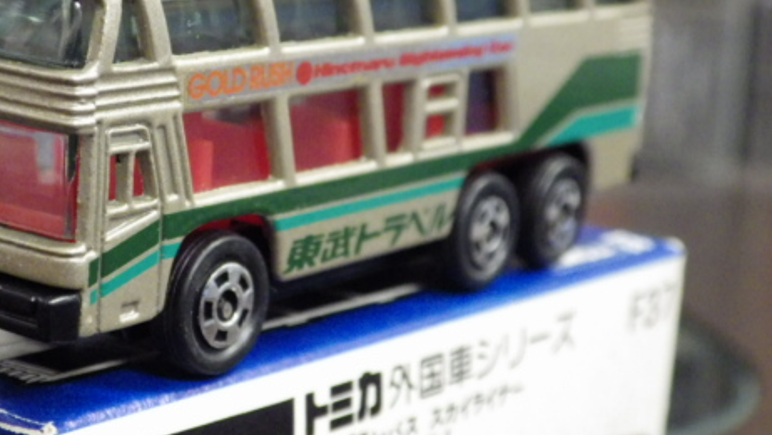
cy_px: 186
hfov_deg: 23.8
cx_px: 244
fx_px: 1822
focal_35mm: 89
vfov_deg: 13.6
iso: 1000
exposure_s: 1/25
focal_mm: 10.7
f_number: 4
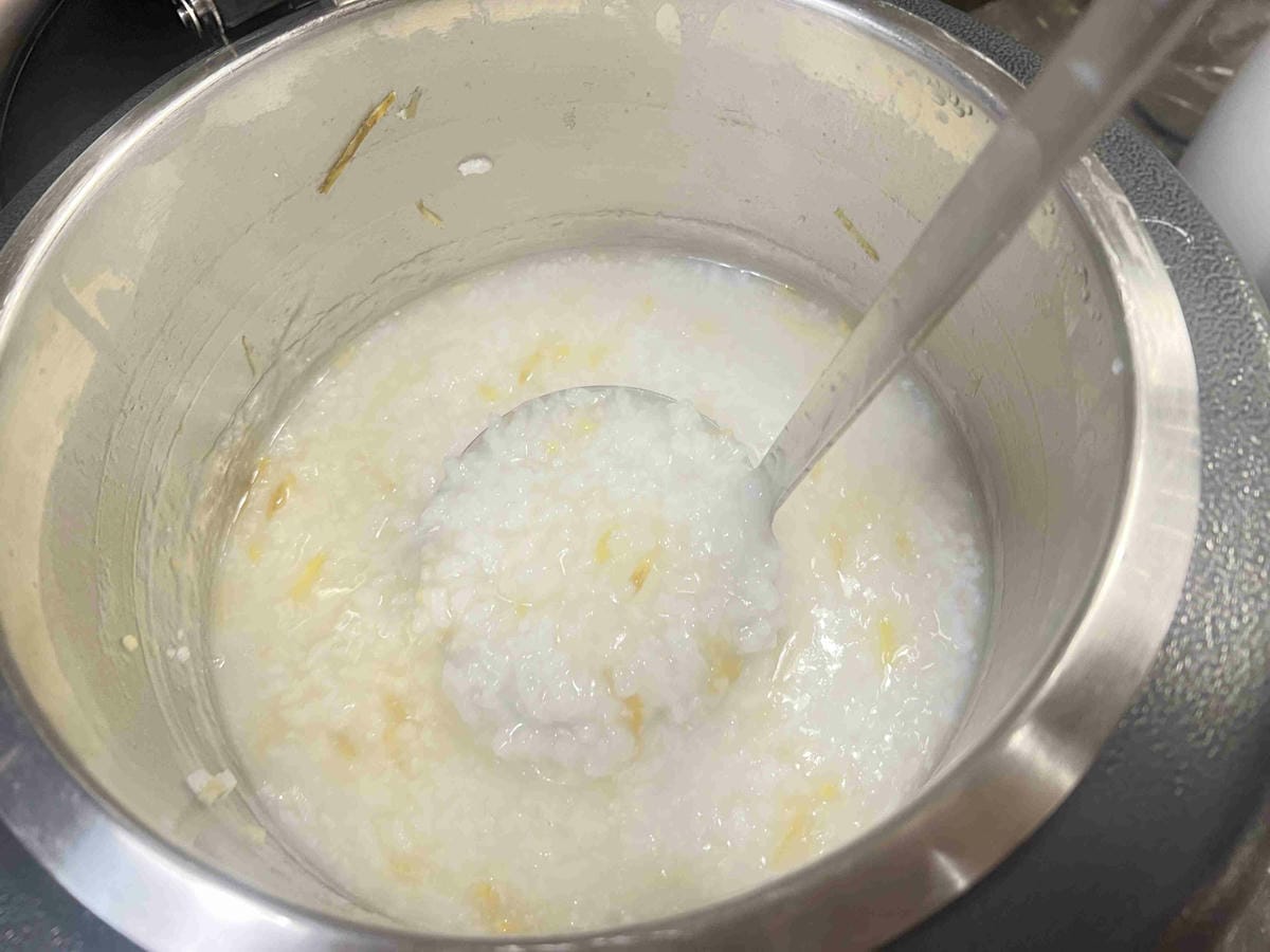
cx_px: 635
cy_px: 476
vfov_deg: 53.1
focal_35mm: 26
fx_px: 954
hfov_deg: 67.3
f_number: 1.5
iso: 100
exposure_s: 1/60
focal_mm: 5.7
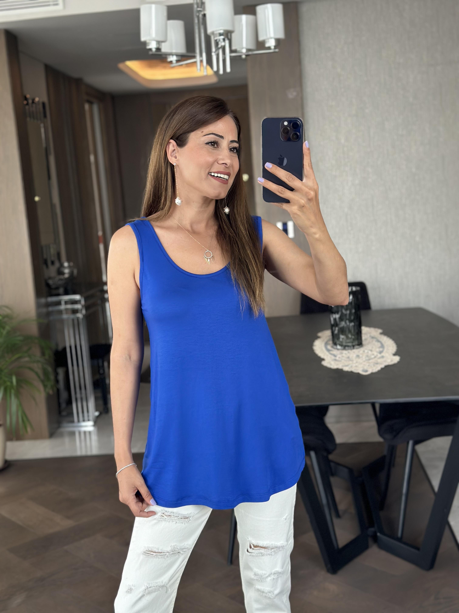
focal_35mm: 48
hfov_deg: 30.3
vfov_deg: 39.7
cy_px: 306
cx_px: 230
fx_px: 849
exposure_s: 1/60
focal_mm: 6.86
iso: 160
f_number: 1.78
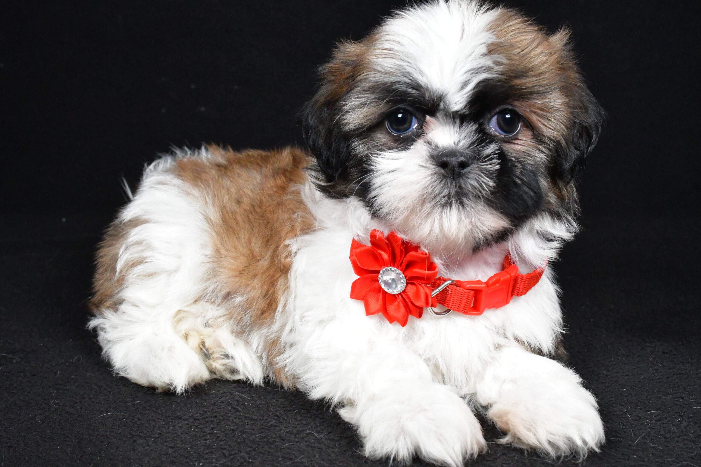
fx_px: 818
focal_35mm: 42
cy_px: 234
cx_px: 350
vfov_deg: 31.9
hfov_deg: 46.4
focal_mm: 28
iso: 6400
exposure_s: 1/400
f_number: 11
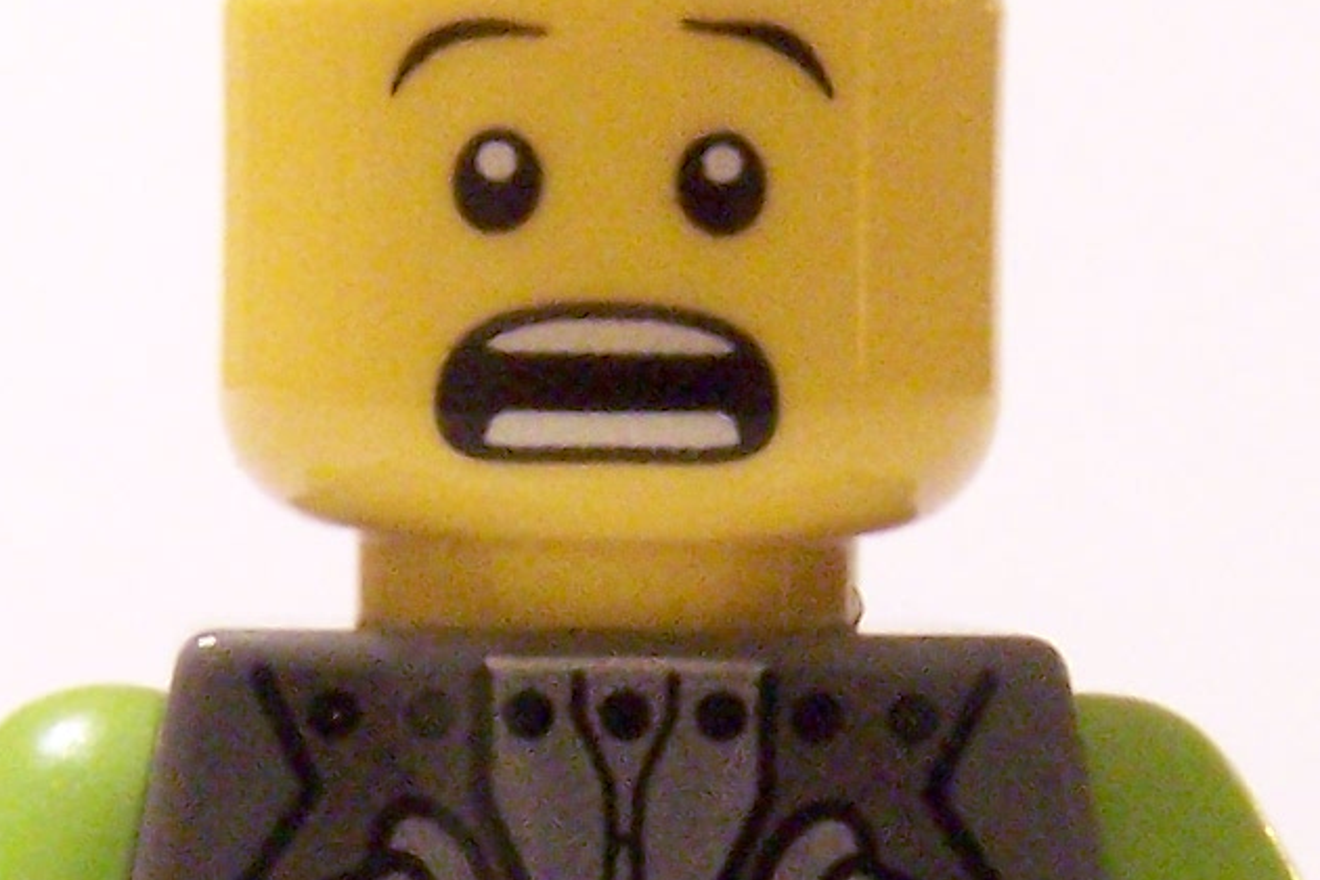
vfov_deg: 7.9
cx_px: 599
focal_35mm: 170
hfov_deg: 12.1
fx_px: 6233
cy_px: 1261
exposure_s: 1/2
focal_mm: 6.7
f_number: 8
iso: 400
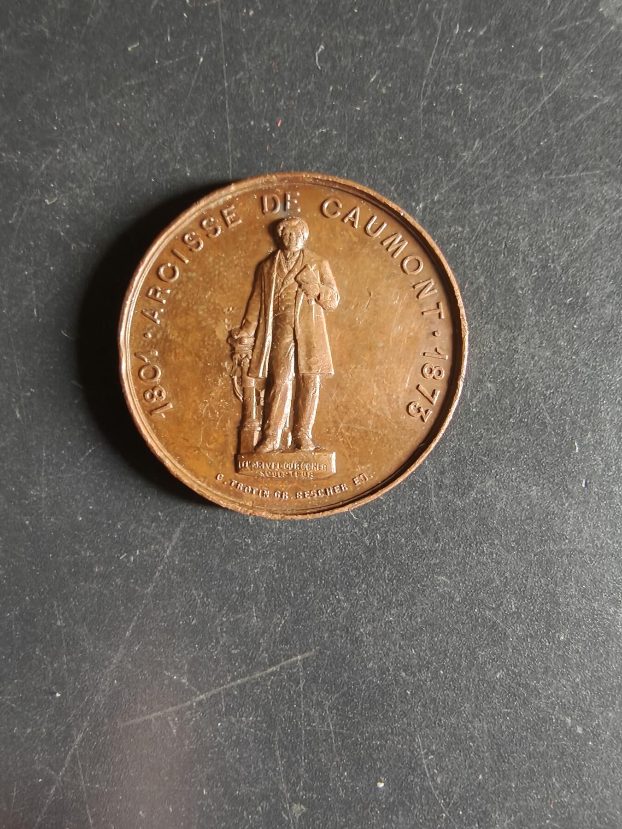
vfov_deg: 73.9
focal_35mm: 23
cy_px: 414
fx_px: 551
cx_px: 311
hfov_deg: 58.9
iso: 1250
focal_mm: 2.32
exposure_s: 1/33.3
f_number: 2
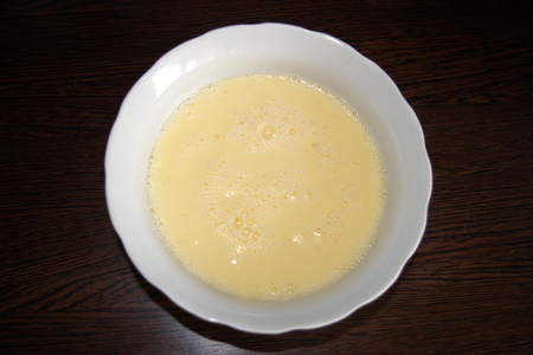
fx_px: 511
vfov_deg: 38.4
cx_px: 266
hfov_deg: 55.1
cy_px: 178
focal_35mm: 34
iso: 200
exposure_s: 1/40
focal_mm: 23
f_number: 4
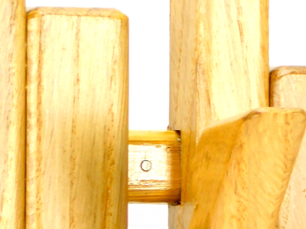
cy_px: 179
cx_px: 195
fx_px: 4500
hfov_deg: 3.9
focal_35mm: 509
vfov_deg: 2.9
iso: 125
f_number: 5.4
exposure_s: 1/40
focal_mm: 35.9
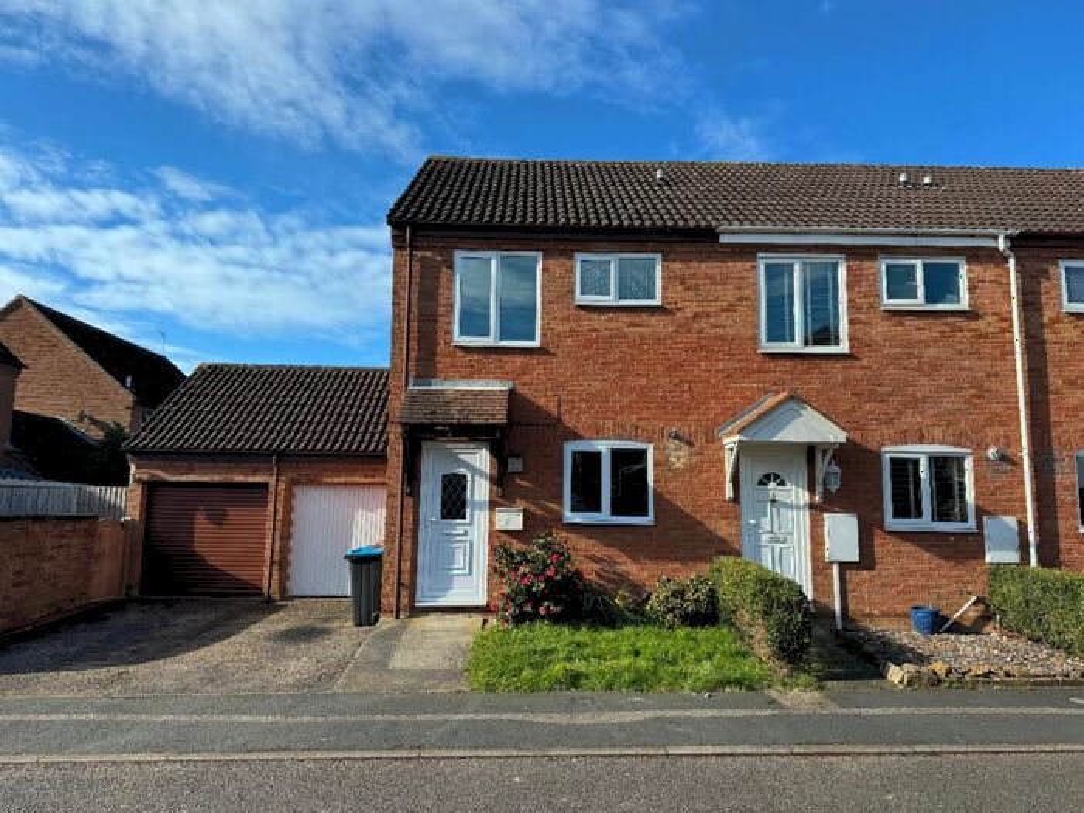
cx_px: 542
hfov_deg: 71.6
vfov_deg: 56.8
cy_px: 406
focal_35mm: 24
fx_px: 752
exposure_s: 1/2710
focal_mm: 6.86
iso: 80
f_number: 1.78
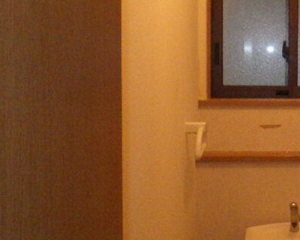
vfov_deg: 21.8
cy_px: 92
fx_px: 622
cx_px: 367
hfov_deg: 24.4
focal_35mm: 70
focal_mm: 5
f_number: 3.5
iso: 1000
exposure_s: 1/60
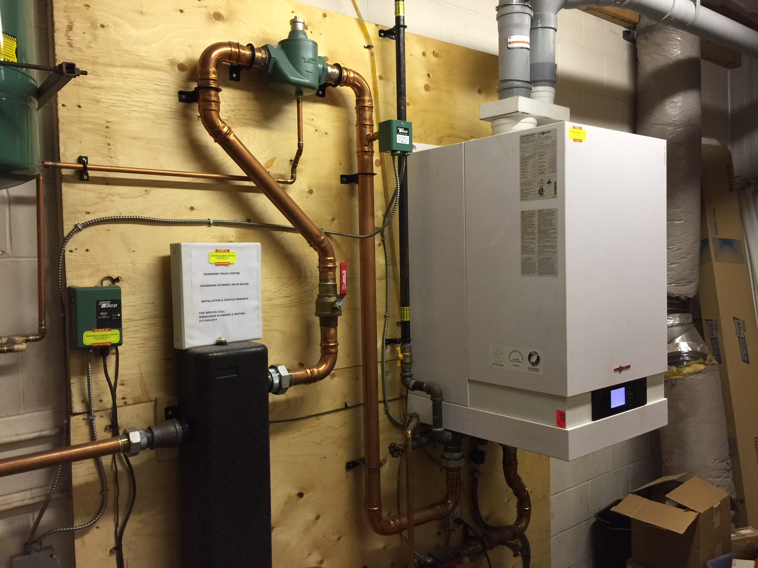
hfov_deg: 61.7
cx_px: 379
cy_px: 284
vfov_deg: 48.2
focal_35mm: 29
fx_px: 635
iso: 80
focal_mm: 4.15
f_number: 2.2
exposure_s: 1/15
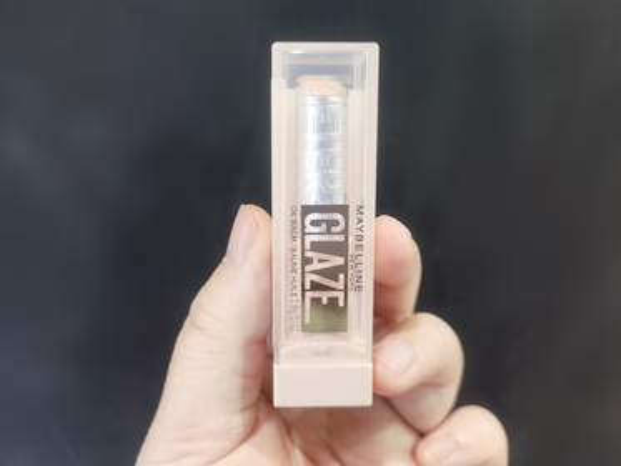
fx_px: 449
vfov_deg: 54.9
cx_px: 310
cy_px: 233
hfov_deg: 69.4
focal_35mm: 25
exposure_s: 1/30
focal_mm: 4.7
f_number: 1.79
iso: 654
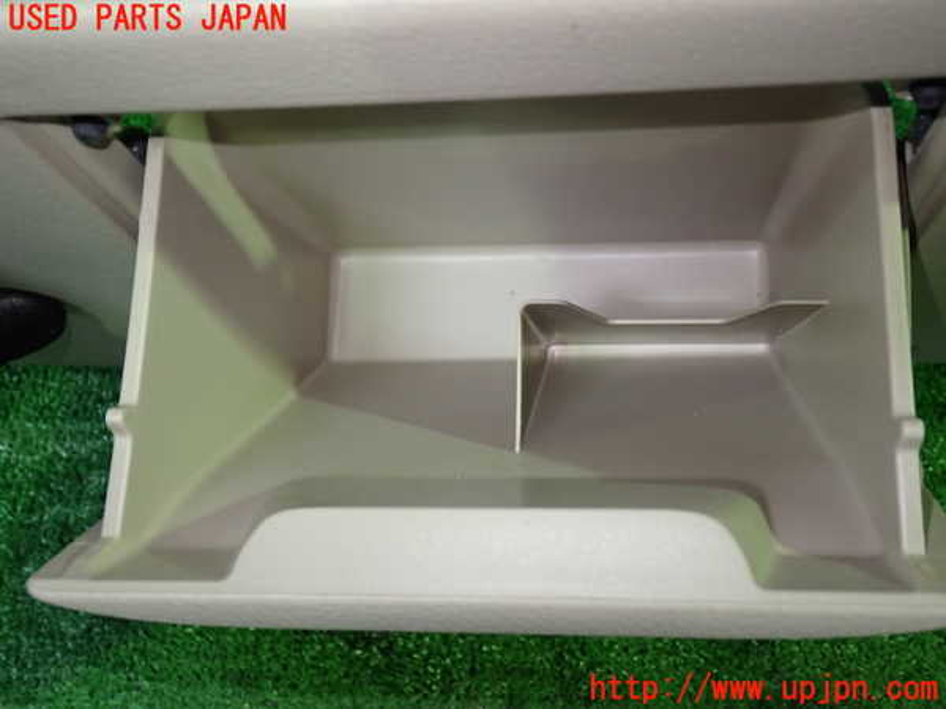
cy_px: 354
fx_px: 984
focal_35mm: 36
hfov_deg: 51.4
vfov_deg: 39.7
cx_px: 473
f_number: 2.5
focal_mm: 6.37
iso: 320
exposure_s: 1/40
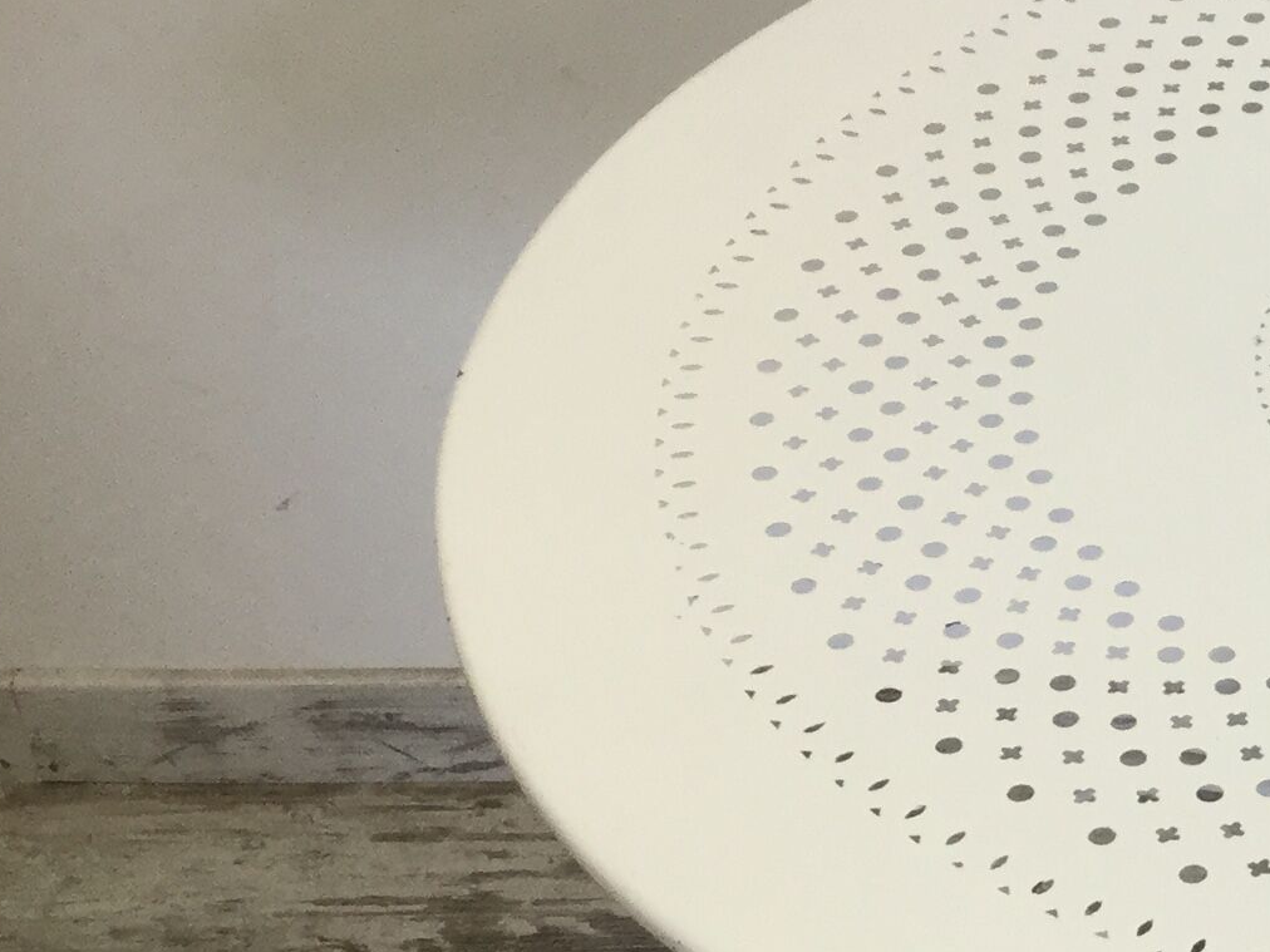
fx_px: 3669
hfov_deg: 18.4
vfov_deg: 14.8
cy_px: 625
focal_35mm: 100
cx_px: 1628
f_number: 2.4
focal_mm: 3.3
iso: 25
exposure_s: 1/33
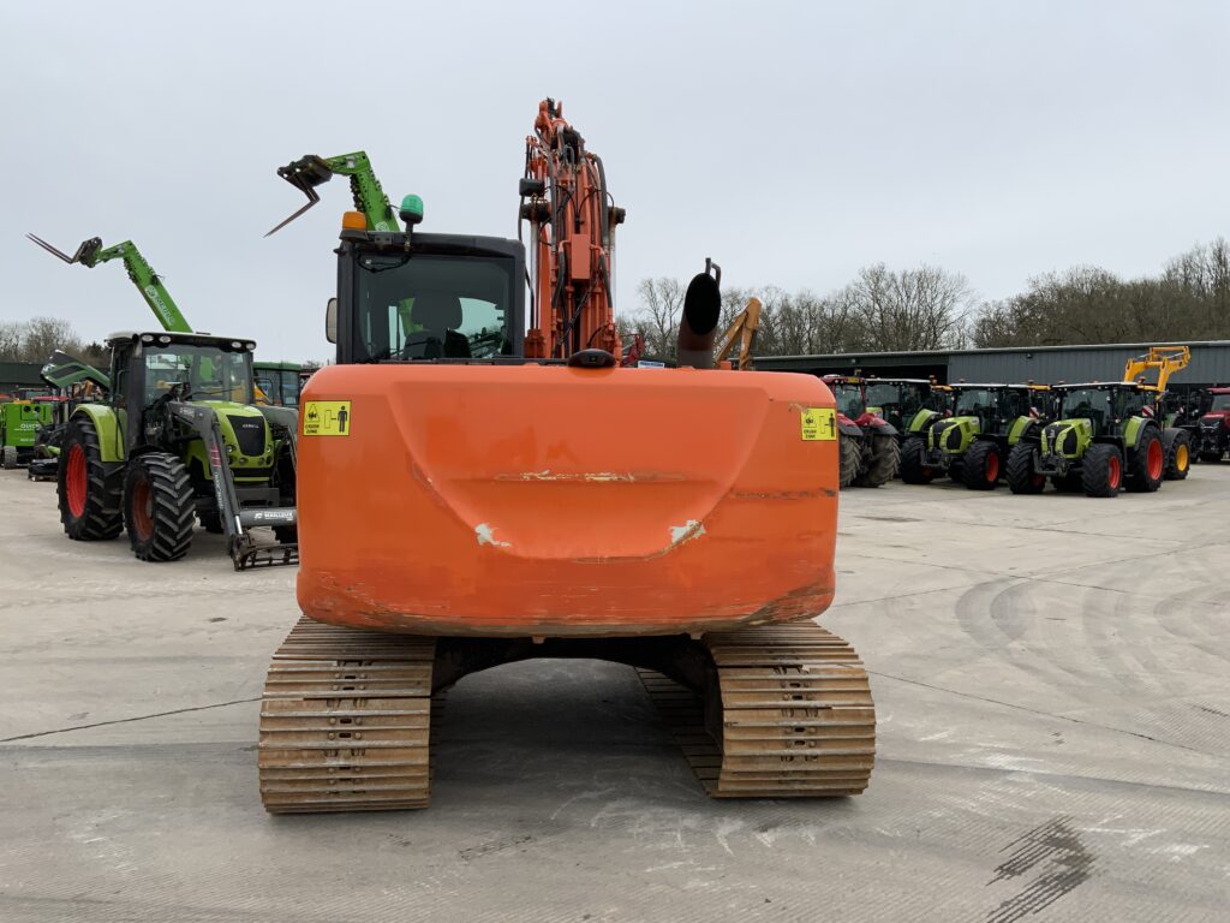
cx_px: 615
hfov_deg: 61.7
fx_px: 1030
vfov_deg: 48.2
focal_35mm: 29
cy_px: 462
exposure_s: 1/534
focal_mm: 3
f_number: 1.8
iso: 16
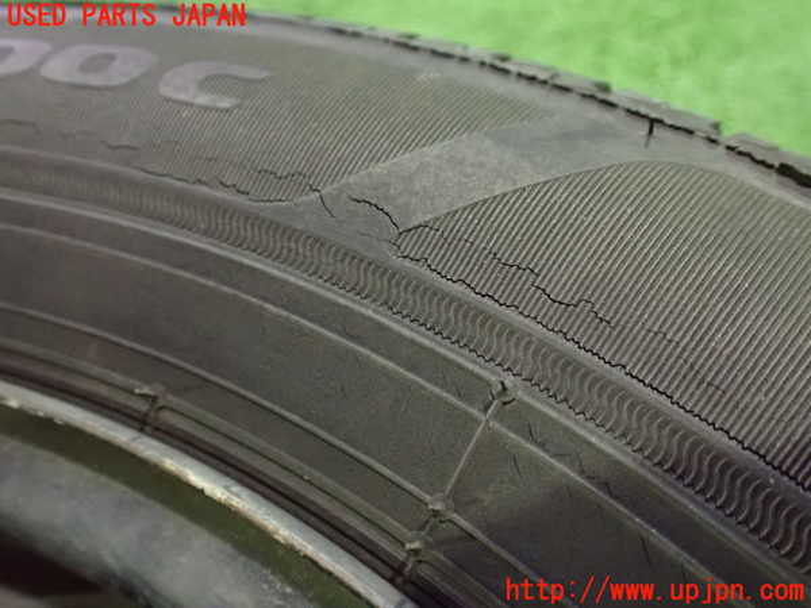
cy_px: 304
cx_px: 406
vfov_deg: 44.2
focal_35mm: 32
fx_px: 750
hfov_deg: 56.8
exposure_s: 1/30
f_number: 2.4
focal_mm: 5.79
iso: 1600
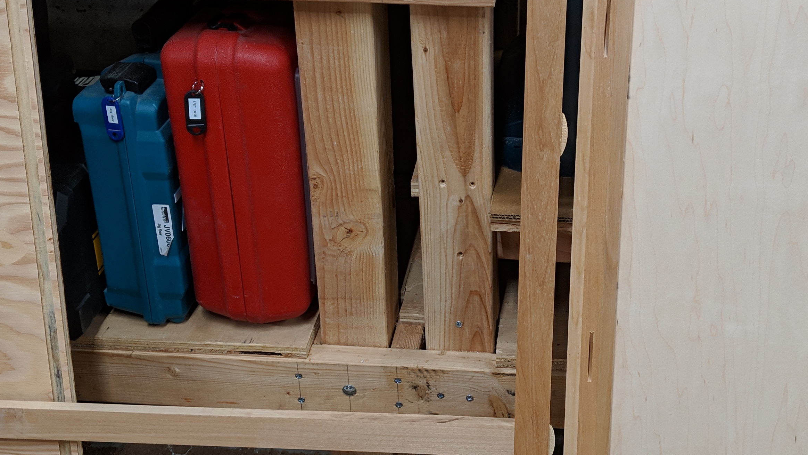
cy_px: 224
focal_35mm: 51
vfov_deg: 23.5
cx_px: 469
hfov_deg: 40.5
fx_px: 1093
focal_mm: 4.44
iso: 71
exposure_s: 1/24
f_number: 1.8
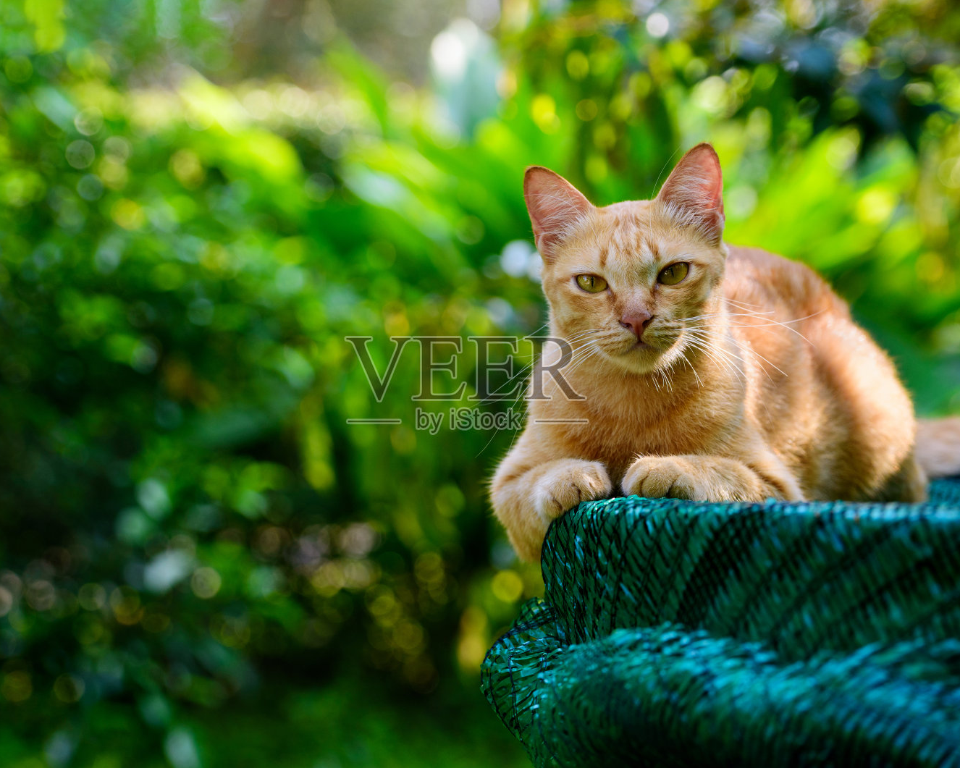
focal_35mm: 111
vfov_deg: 13.9
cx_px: 467
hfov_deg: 17.3
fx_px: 3154
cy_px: 386
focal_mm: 98
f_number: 5
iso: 320
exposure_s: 1/160
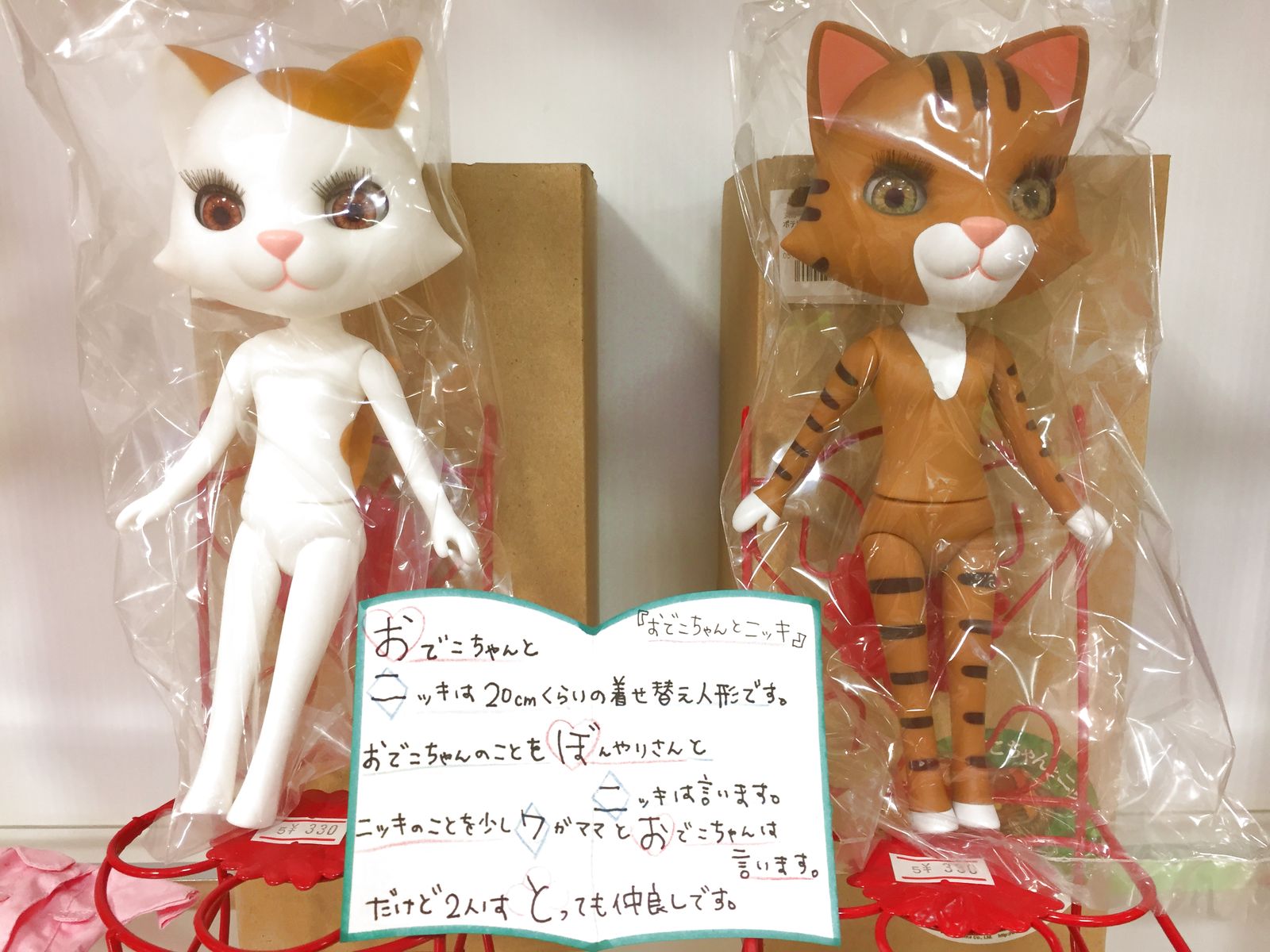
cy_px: 476
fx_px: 1064
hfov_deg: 61.7
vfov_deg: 48.2
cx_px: 635
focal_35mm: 29
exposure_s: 1/30
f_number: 2.2
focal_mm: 4.15
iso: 80
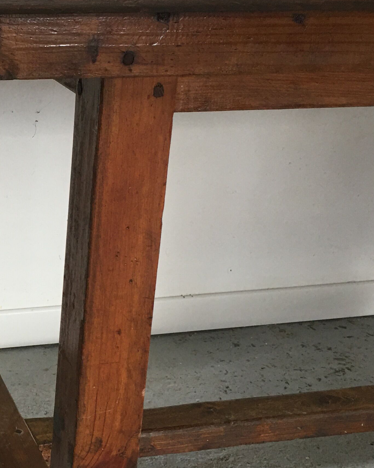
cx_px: -27
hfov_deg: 21.7
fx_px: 927
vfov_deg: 28.3
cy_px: 219
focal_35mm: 67
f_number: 2.2
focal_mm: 4.15
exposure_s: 1/33
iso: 50
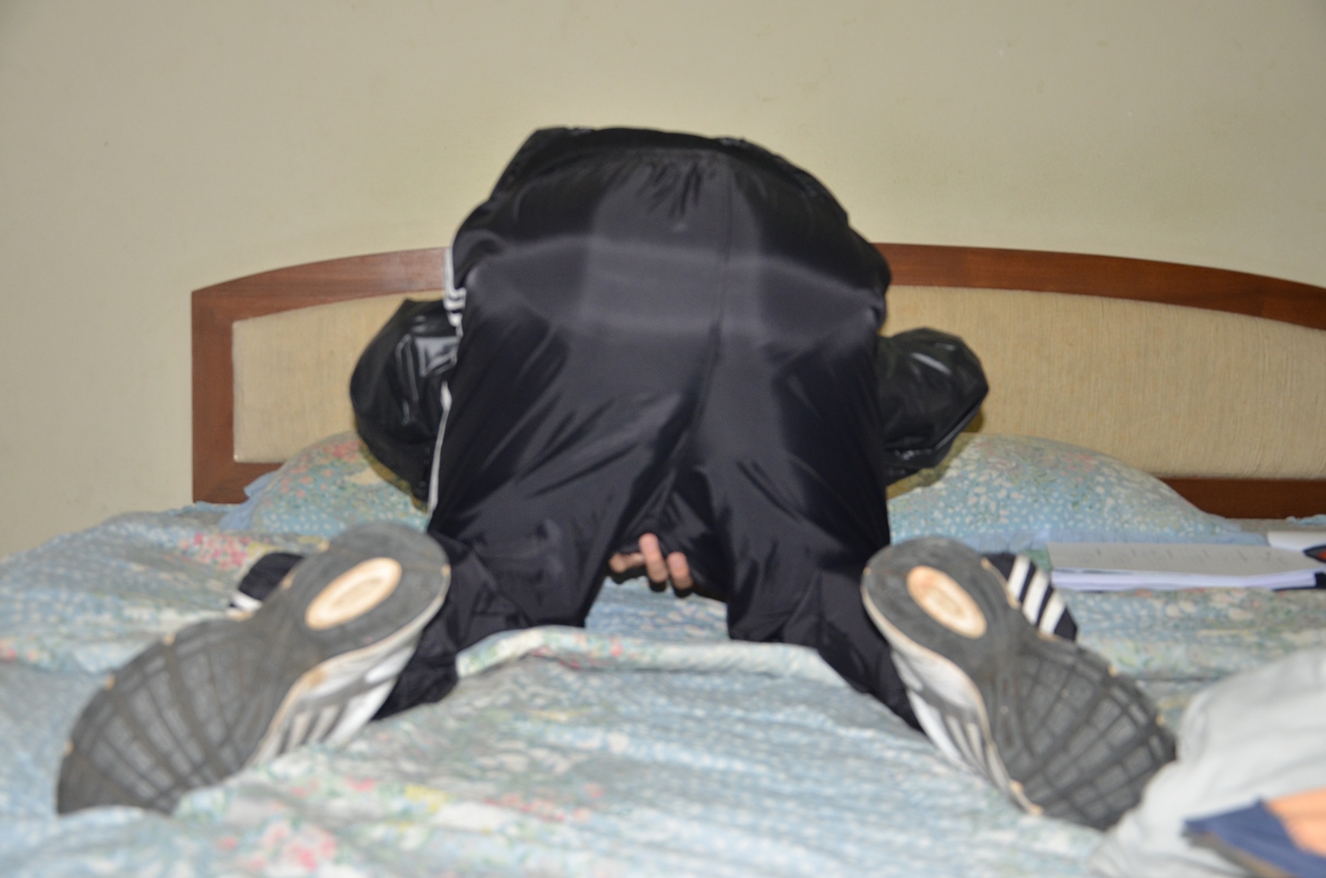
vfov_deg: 28.0
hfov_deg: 41.2
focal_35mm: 48
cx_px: 663
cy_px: 439
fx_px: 1764
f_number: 4.2
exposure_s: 1/60
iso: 800
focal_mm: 32
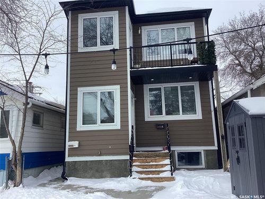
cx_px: 132
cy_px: 100
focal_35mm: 31
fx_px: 237
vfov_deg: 45.4
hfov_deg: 58.4
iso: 25
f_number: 2.4
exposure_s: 1/1031
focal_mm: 3.3
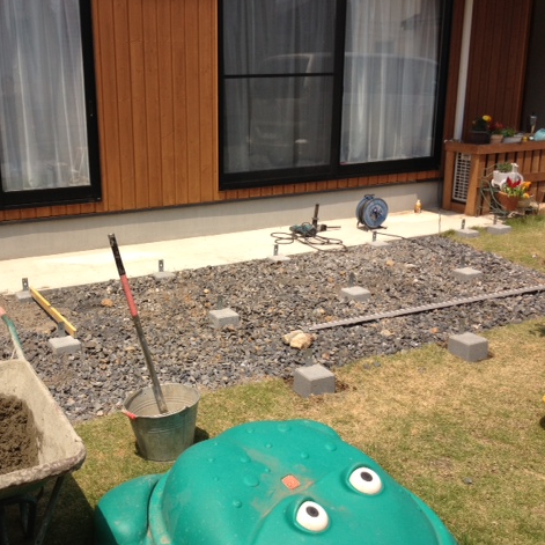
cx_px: 199
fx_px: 748
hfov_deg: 39.7
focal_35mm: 42
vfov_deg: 40.0
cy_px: 271
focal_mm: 4.28
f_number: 2.4
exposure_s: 1/1577
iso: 64
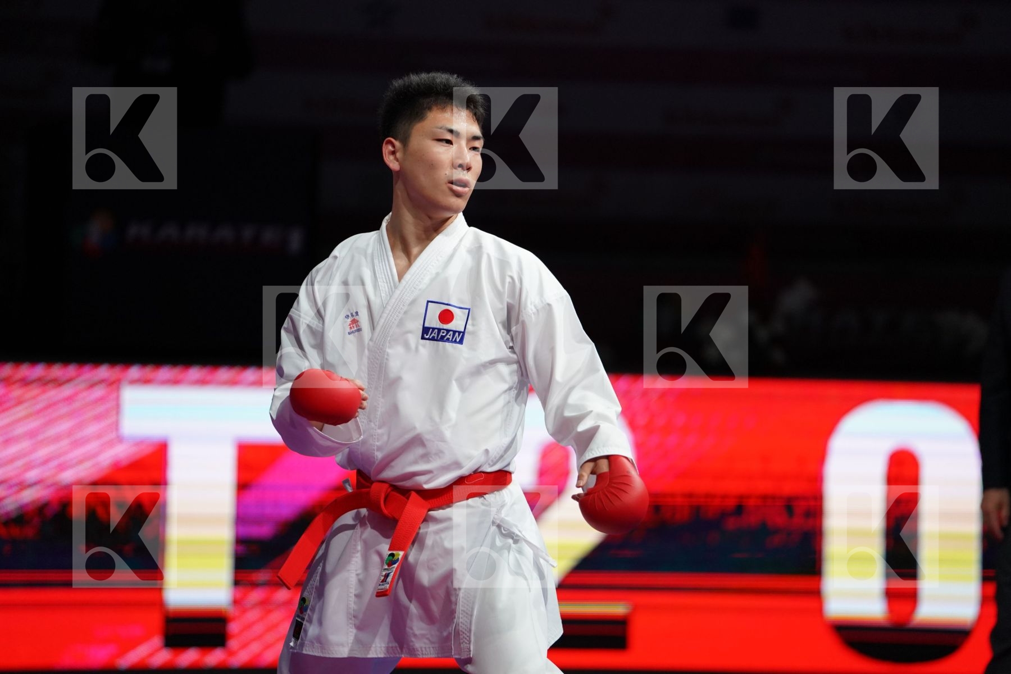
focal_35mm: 200
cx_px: 506
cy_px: 337
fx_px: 5616
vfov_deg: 6.9
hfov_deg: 10.3
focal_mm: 200
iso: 2500
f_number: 2.8
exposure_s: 1/1000
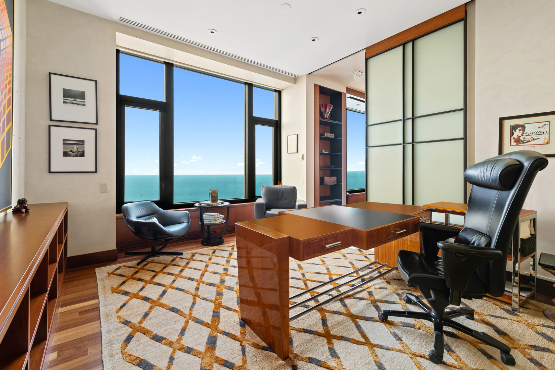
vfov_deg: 77.4
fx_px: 231
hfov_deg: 100.4
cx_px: 278
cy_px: 185
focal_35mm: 15
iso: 100
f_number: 8
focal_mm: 15
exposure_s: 1/1.67
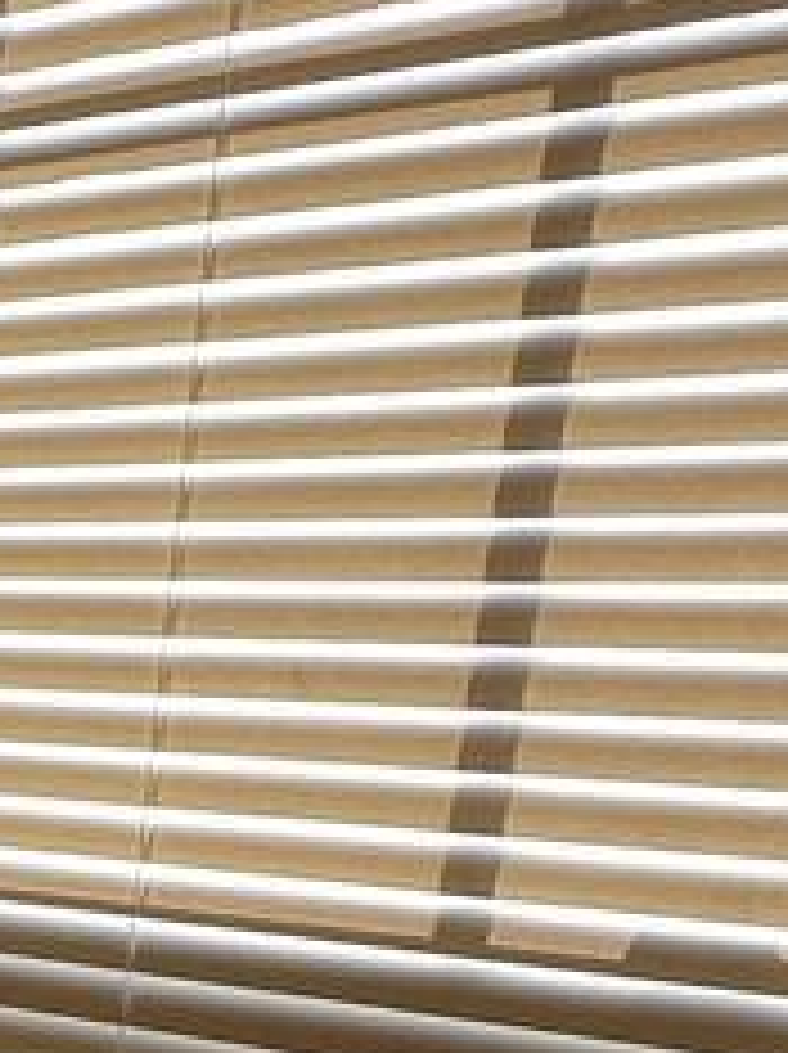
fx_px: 2797
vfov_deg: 19.8
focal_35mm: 92
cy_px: 1328
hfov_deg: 12.7
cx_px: -1063
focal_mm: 2.22
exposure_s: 1/224
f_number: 2.2
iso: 40
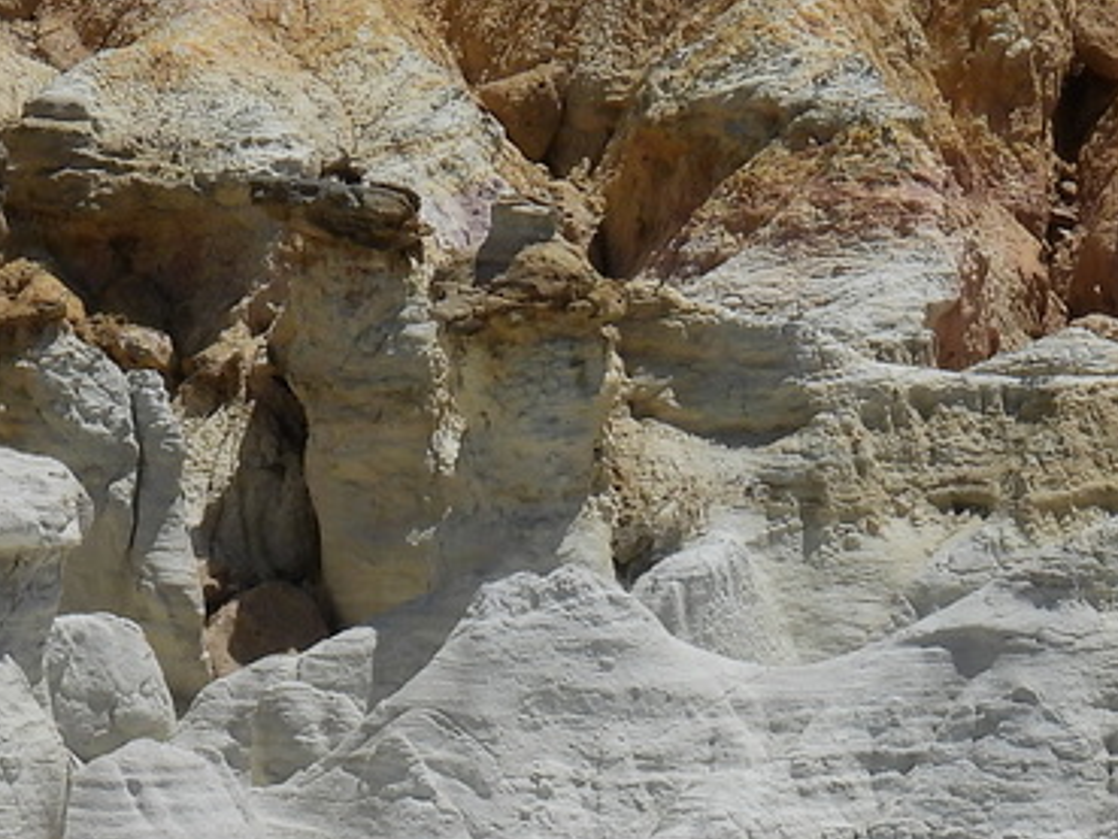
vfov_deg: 1.8
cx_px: 12
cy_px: 594
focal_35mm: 832
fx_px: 26880
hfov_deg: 2.4
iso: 100
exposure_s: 1/1600
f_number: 4.5
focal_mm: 42.8
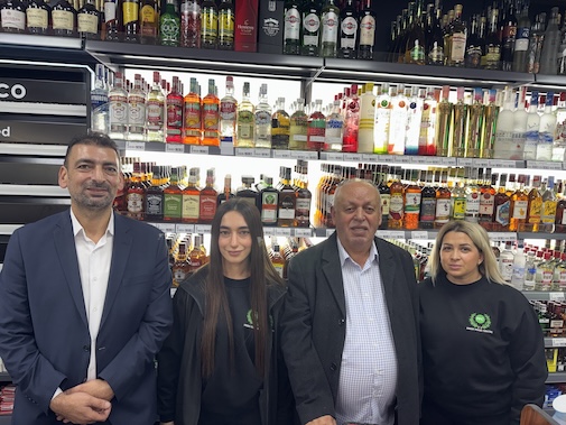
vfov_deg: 56.8
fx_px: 393
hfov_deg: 71.6
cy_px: 212
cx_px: 283
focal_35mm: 24
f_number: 1.78
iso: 80
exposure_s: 1/100
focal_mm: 6.76
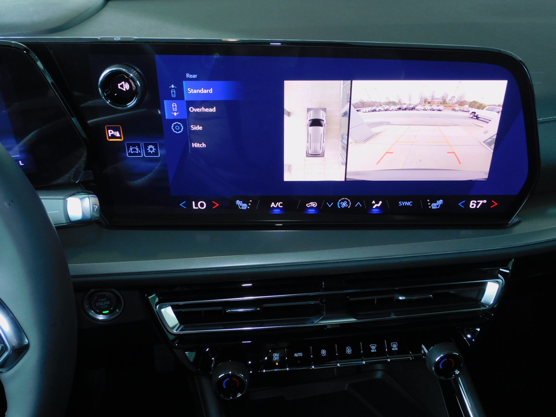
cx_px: 278
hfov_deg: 60.0
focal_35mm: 30
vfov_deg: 46.8
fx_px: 482
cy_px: 208
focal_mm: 5.4
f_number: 3.5
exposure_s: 1/30
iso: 140
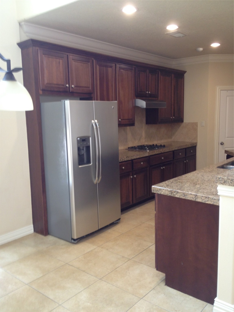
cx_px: 117
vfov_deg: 52.6
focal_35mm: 35
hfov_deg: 40.7
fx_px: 315
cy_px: 156
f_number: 2.4
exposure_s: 1/20
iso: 80
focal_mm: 4.28
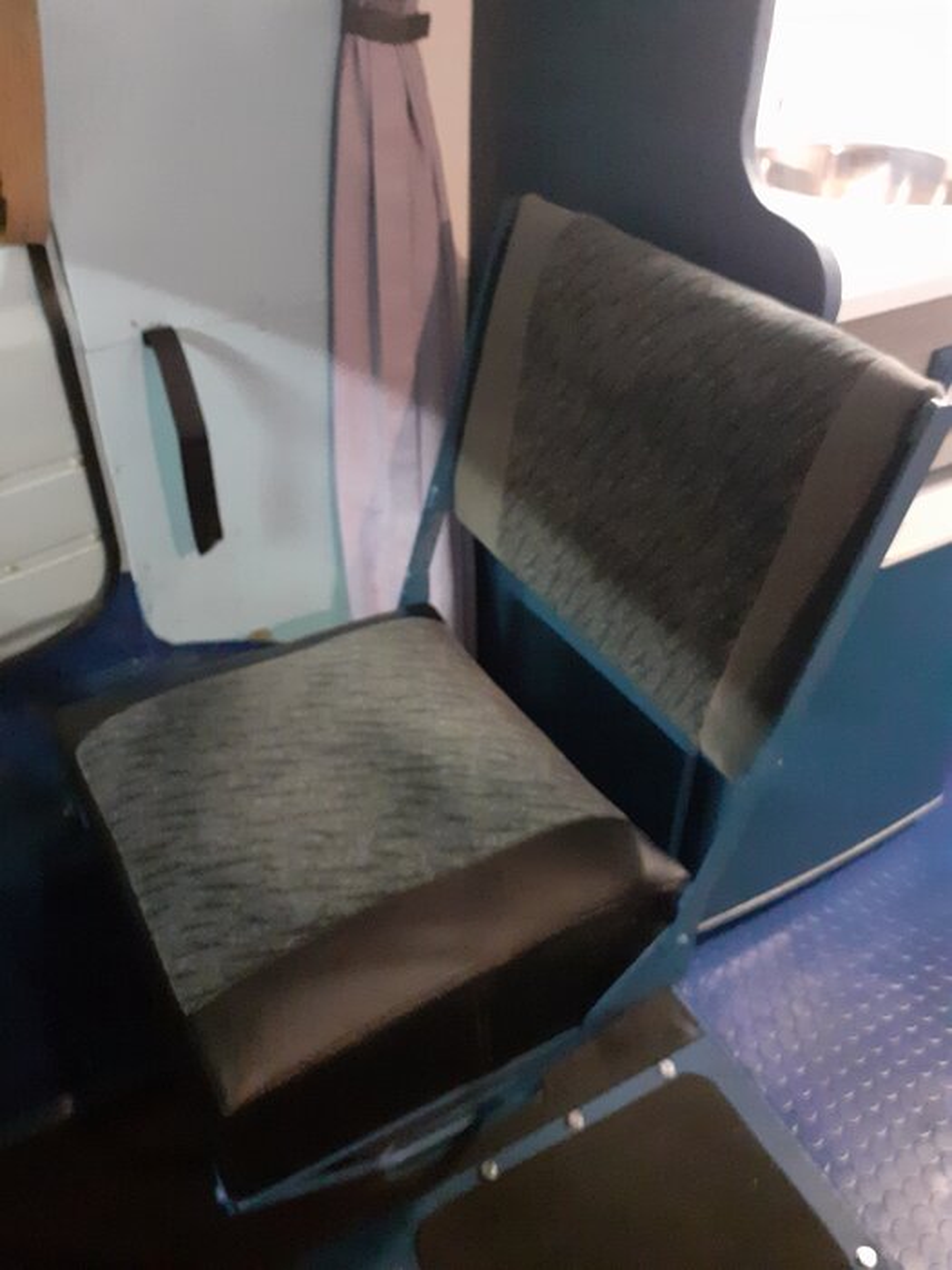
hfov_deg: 51.4
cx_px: 476
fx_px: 990
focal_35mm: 27
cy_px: 635
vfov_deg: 65.3
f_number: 1.9
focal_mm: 3.6
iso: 1000
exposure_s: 1/20
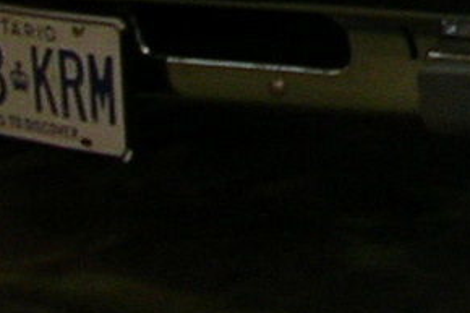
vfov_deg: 6.1
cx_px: 828
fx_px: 2844
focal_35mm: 218
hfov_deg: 9.1
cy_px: -355
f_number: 2.8
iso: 50
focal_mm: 5.8
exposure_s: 1/12
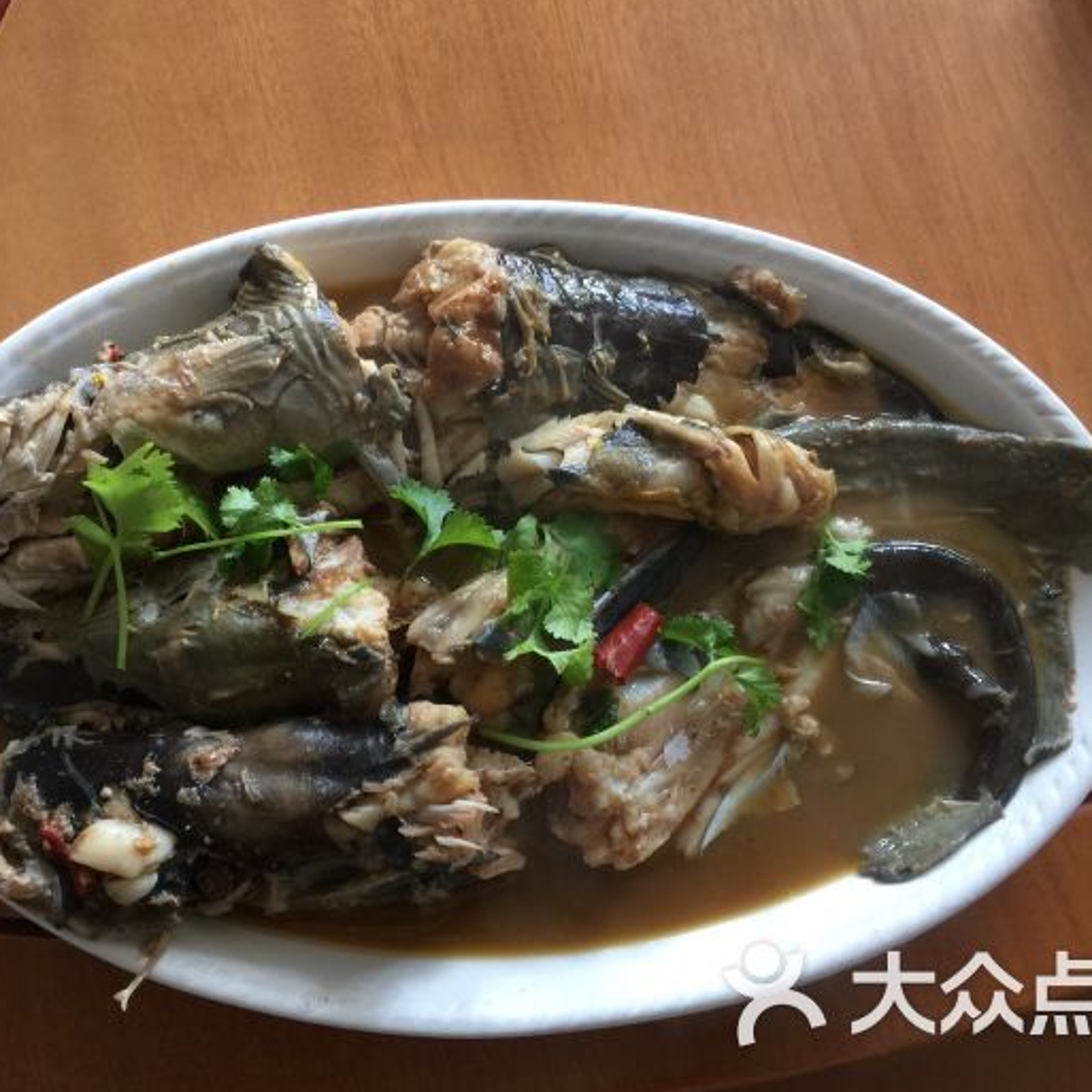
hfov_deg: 47.2
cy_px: 546
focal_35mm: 35
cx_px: 513
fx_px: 1249
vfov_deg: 47.2
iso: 64
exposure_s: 1/33
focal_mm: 4.15
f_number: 2.2
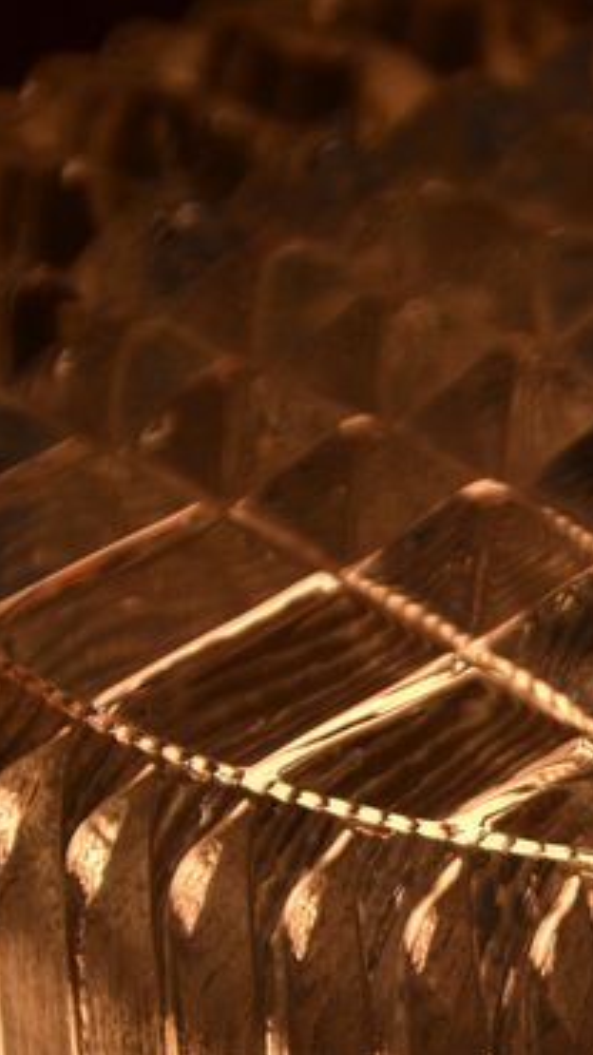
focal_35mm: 284
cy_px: 1021
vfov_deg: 7.6
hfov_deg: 4.2
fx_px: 7942
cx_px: 1146
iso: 250
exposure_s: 1/500
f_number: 5.6
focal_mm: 62
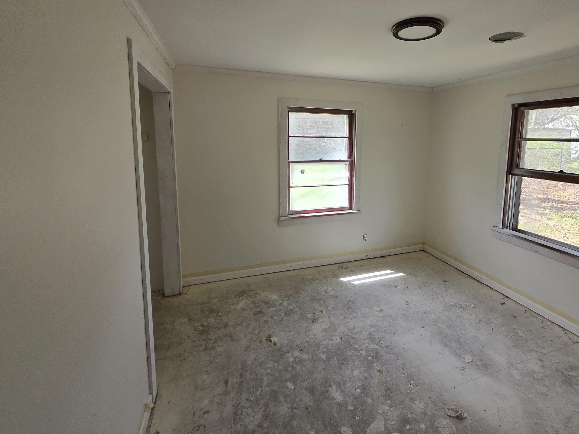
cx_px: 320
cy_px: 171
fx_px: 268
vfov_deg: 77.1
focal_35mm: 16
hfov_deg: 94.2
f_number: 2.2
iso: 32
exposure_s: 1/120
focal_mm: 1.7
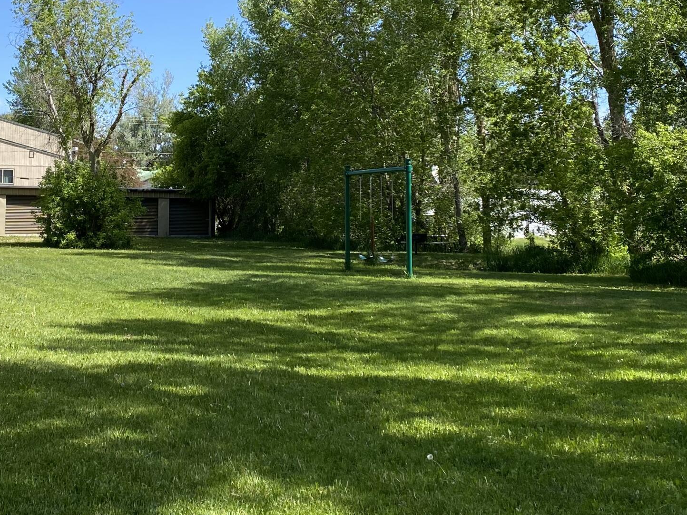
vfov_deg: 26.8
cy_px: 150
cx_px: 192
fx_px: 1072
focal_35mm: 54
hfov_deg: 35.0
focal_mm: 4.25
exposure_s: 1/1447
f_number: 1.8
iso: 32
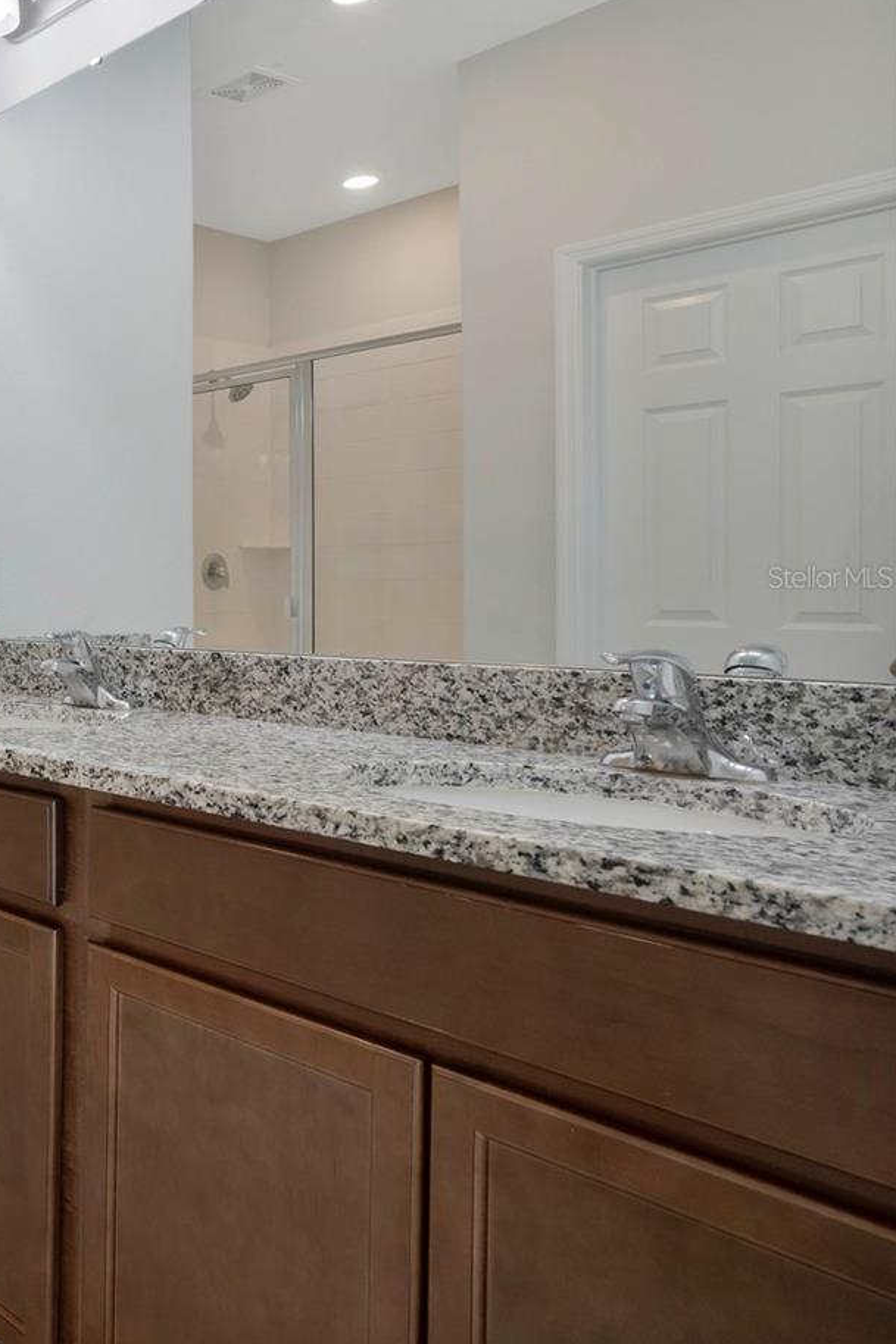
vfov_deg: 65.2
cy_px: 576
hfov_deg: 33.4
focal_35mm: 28
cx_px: -278
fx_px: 1046
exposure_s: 1/30
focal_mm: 16
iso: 320
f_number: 9
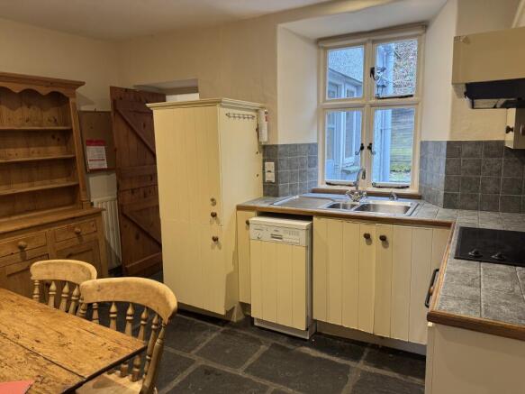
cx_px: 262
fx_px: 364
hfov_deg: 71.6
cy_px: 197
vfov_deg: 56.8
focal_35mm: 24
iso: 200
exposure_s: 1/50
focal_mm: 6.76
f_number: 1.78
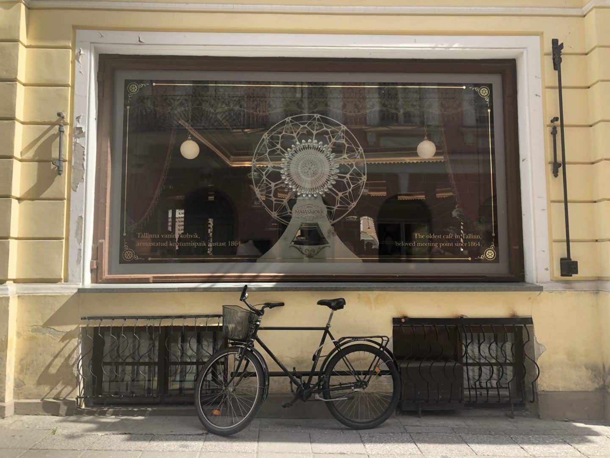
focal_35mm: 28
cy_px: 229
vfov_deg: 49.7
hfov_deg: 63.4
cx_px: 305
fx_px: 493
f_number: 1.8
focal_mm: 3.99
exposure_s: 1/440
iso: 20
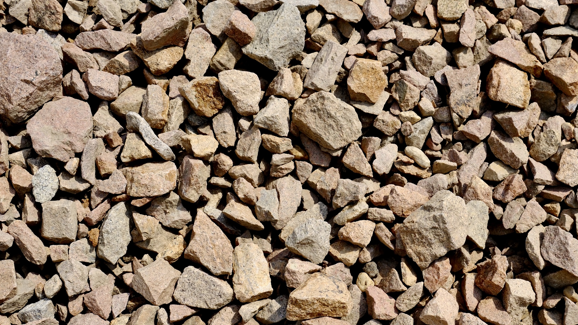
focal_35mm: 52
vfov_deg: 22.9
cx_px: 379
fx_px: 797
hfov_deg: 39.5
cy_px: 239
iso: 160
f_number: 5.6
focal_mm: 23.3
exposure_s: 1/1100
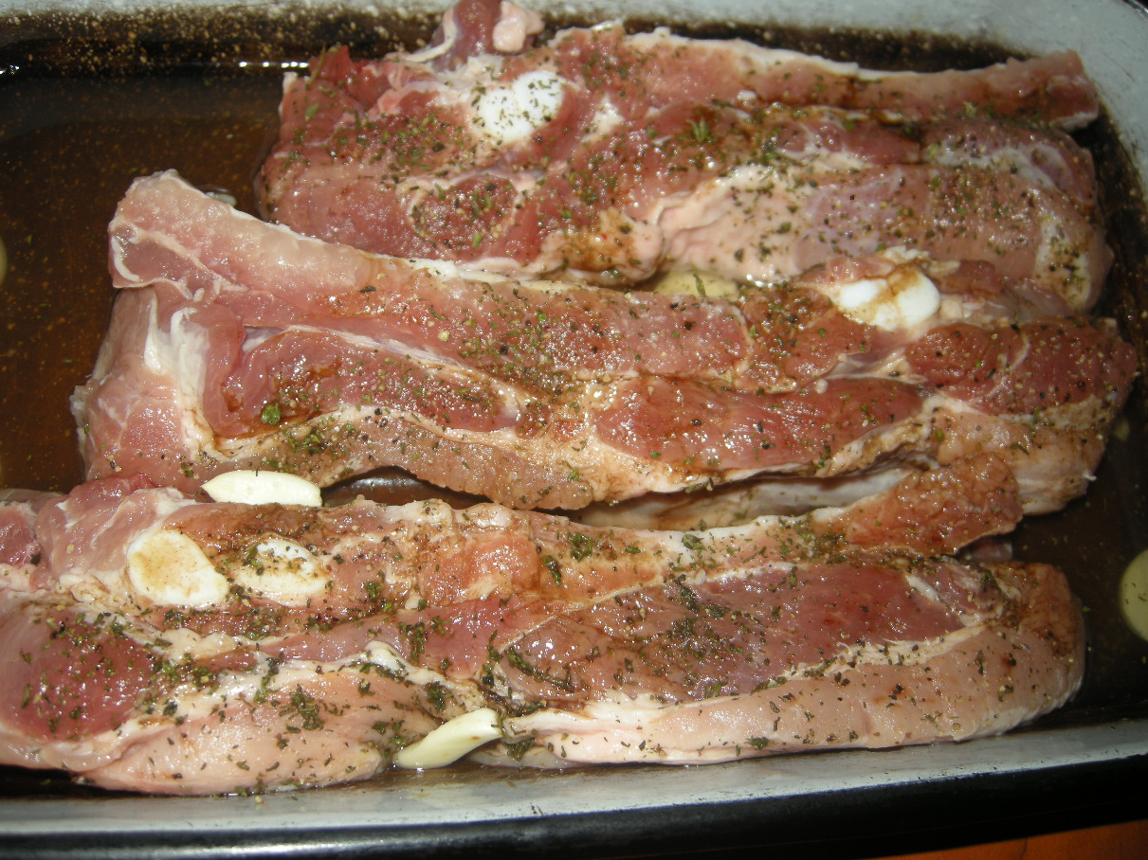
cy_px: 416
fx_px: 1227
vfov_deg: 38.7
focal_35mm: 37
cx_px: 577
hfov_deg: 50.1
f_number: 2.7
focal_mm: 7.5
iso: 64
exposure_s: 1/60
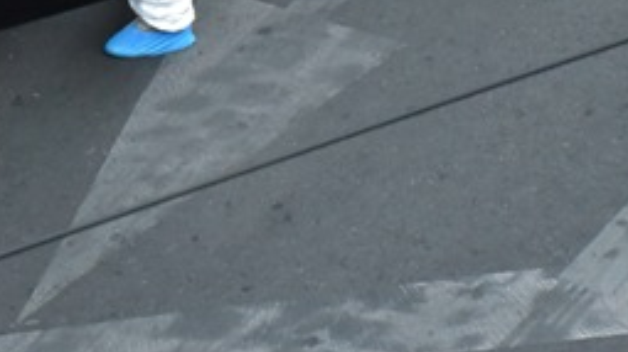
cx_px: -133
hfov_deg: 4.1
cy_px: -281
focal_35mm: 526
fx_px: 8753
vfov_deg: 2.3
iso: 12800
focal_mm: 160
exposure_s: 1/320
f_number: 14
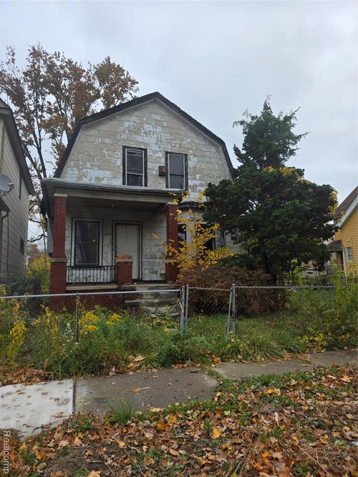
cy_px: 238
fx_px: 317
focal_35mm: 23
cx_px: 179
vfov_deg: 73.9
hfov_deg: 58.9
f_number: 1.7
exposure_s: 1/1904
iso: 80
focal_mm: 6.3
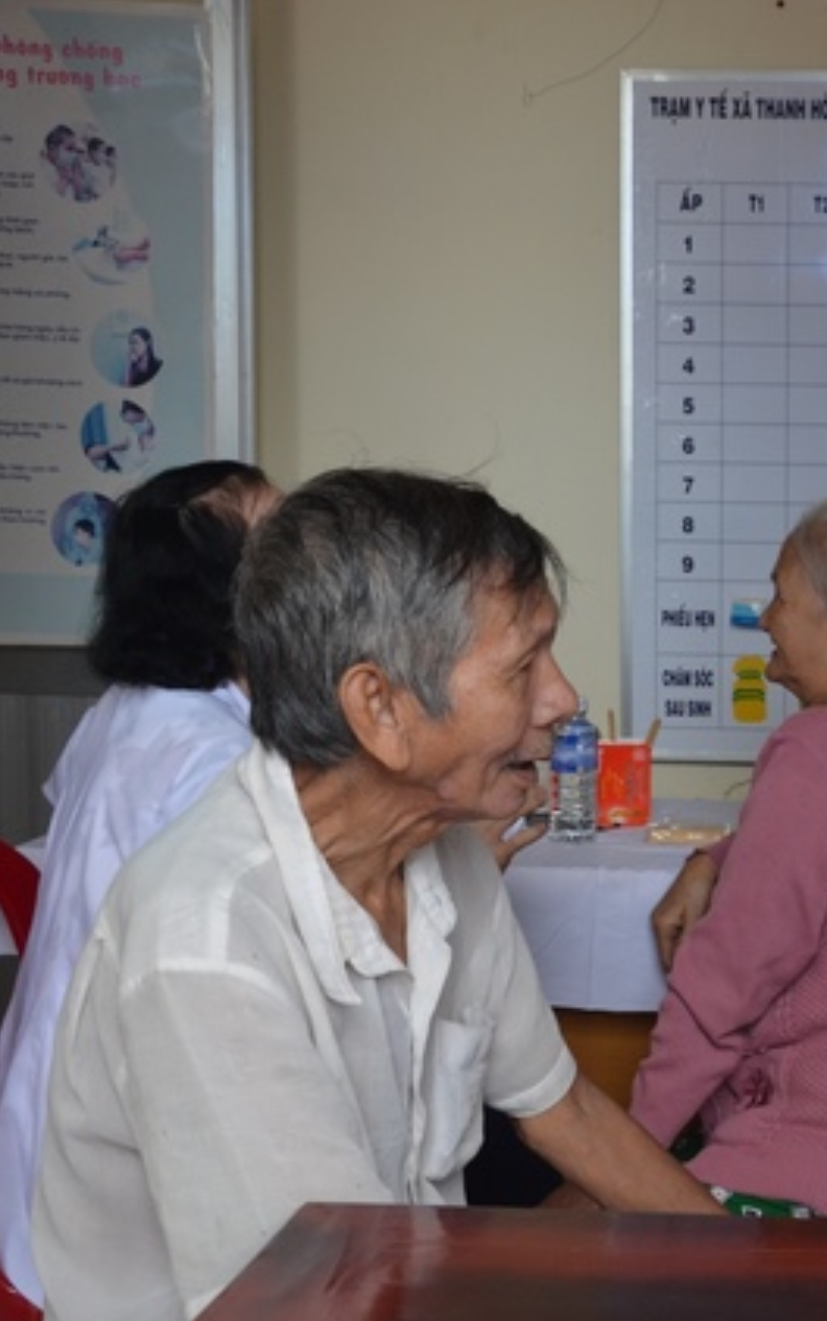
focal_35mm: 59
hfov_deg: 20.8
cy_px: 671
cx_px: 962
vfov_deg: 34.7
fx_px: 2118
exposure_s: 1/200
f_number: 7.1
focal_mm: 25
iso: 1000
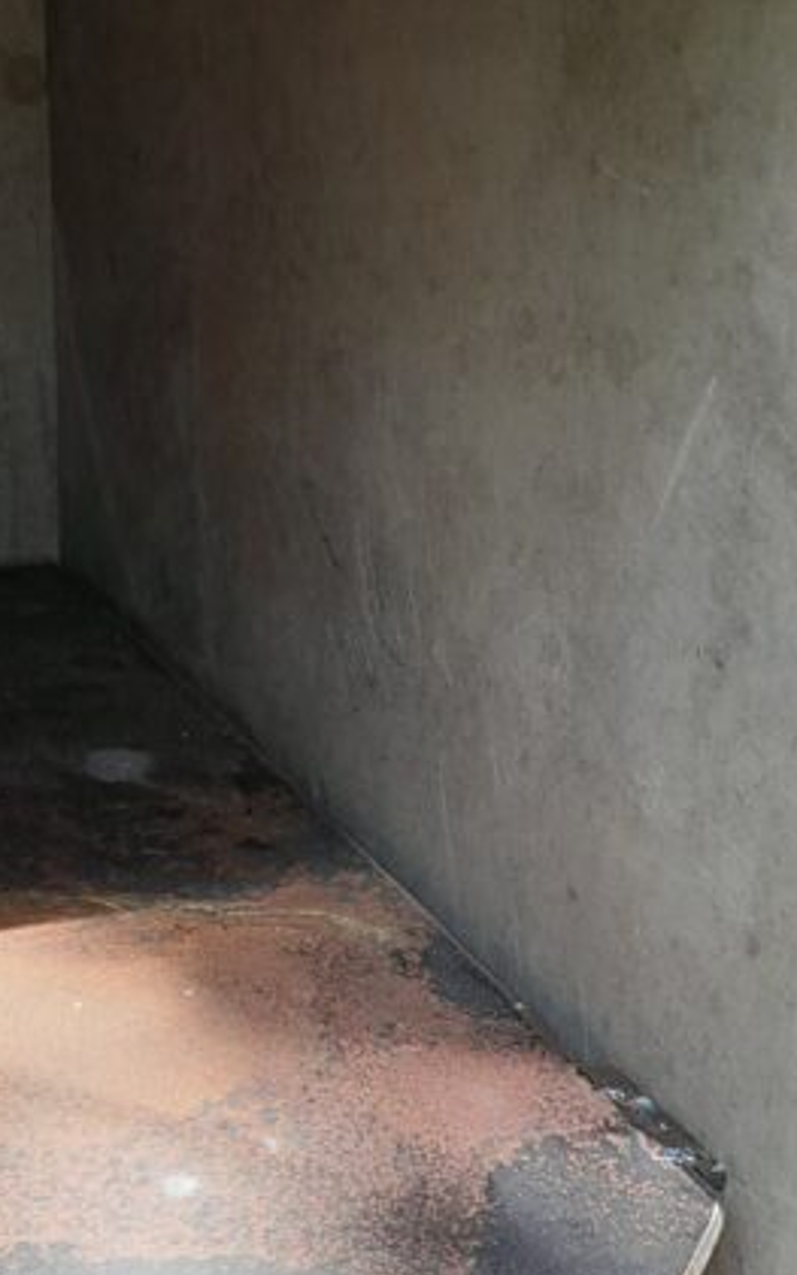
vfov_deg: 30.6
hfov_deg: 19.4
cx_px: 324
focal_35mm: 67
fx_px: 2329
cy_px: 712
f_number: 1.8
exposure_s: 1/100
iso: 40
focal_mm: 4
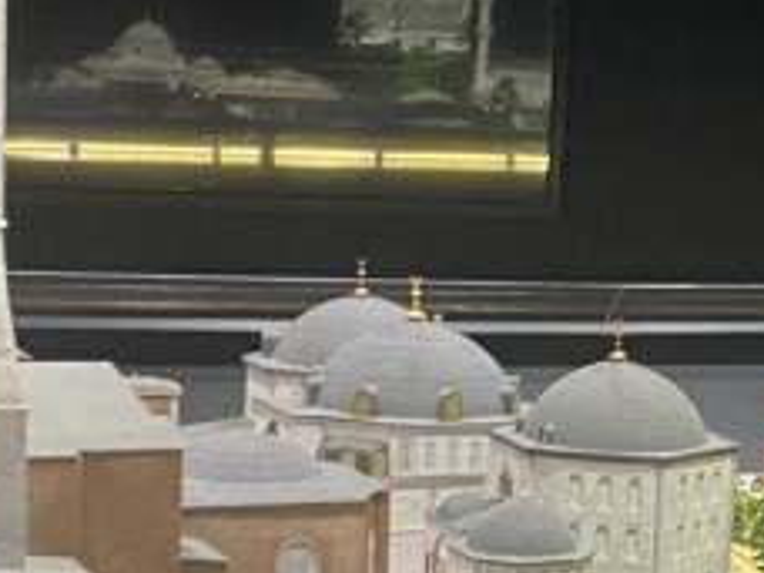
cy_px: 476
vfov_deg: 12.6
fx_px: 2582
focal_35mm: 117
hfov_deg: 15.7
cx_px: 1079
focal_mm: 4.25
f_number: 1.8
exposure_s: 1/58
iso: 200
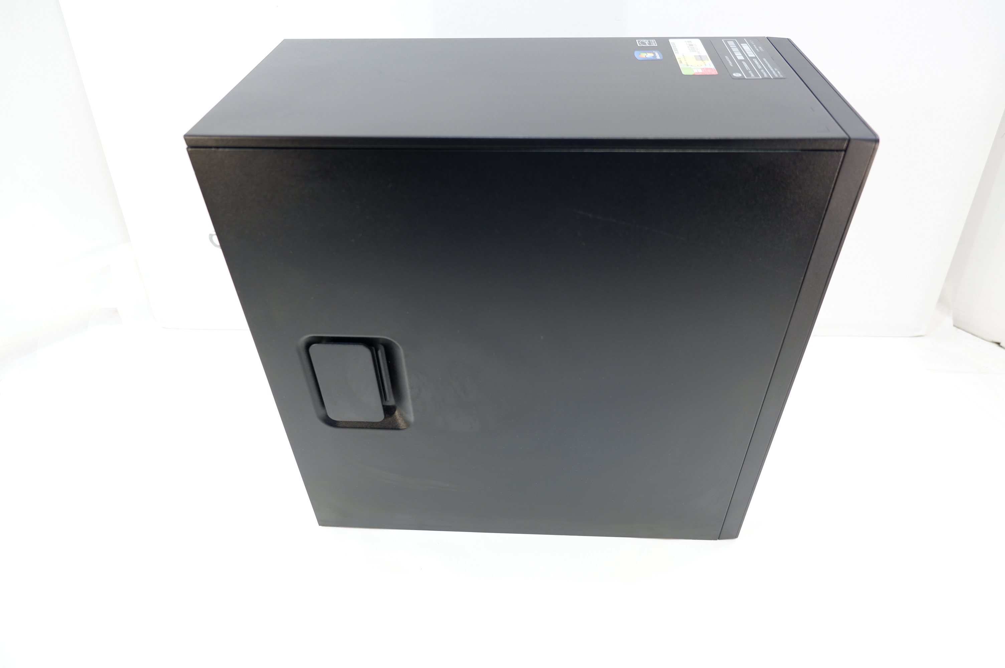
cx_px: 502
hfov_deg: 76.1
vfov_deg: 55.0
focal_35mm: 23
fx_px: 642
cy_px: 334
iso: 200
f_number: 3.5
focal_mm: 15
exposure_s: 1/38
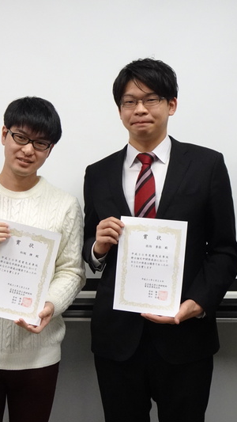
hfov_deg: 22.2
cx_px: 81
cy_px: 212
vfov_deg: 38.5
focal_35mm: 54
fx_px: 603
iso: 500
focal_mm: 5.57
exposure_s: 1/60
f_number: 4
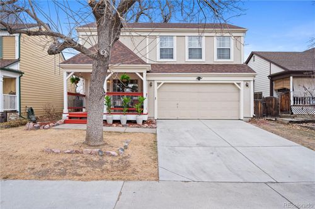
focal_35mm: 22
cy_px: 104
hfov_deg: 78.7
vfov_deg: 57.1
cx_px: 158
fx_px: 192
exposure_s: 1/80
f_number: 8
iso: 400
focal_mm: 22
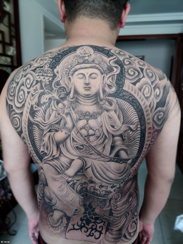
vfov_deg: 67.3
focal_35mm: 26
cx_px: 92
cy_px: 122
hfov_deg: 53.1
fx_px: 183
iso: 523
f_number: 1.6
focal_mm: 5.58
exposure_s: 1/120
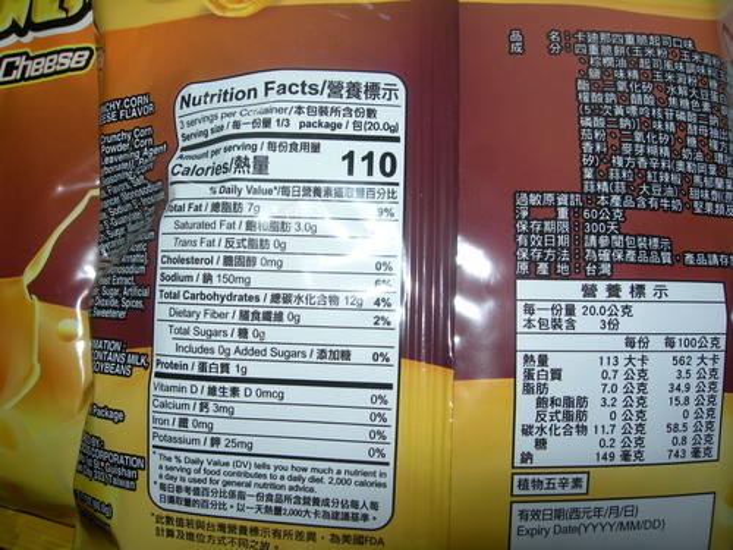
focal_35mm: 38
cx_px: 366
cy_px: 275
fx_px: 805
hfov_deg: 49.0
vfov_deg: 37.7
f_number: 4.8
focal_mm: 7.8
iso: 50
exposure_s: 1/60.1
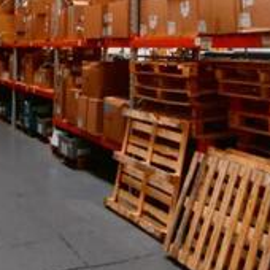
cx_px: 160
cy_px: -29
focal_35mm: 60
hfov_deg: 28.5
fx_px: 529
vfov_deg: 26.3
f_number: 3
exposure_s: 1/20
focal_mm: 4.2
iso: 200
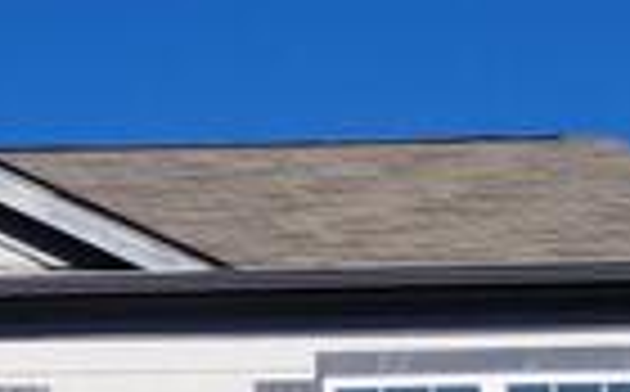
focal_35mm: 158
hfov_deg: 12.6
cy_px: 892
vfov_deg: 7.8
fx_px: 2708
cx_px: -306
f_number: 1.8
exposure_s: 1/4641
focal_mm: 5.4
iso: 40
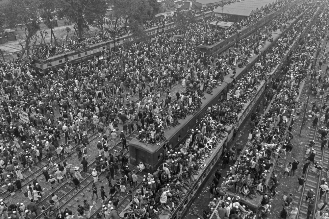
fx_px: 256
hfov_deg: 65.5
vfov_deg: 46.4
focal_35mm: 28
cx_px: 164
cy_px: 110
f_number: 3.5
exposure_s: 1/200
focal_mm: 10.26
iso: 100
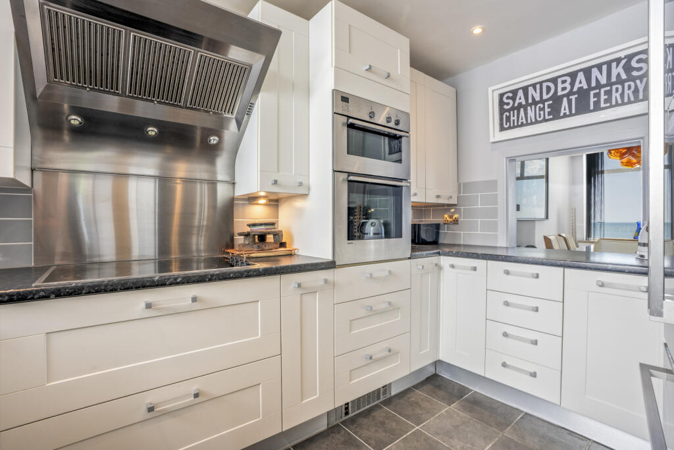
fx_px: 300
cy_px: 225
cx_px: 337
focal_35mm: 16
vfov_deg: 73.8
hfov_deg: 96.7
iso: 200
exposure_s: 1/3
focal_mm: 16
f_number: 11
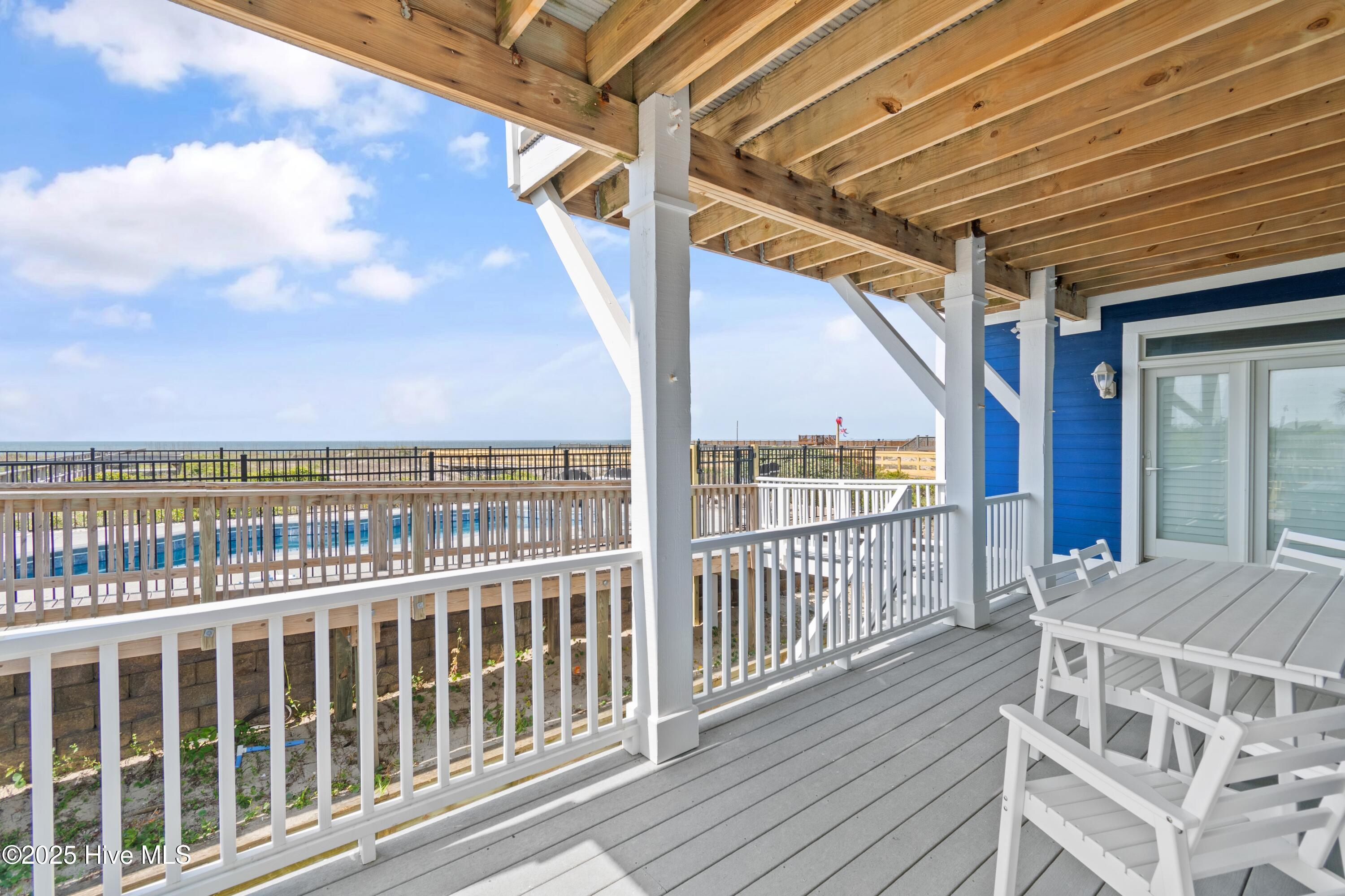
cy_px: 448
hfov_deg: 100.4
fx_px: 560
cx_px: 672
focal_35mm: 15
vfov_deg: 77.3
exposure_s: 1/160
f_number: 6.3
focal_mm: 10
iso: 100
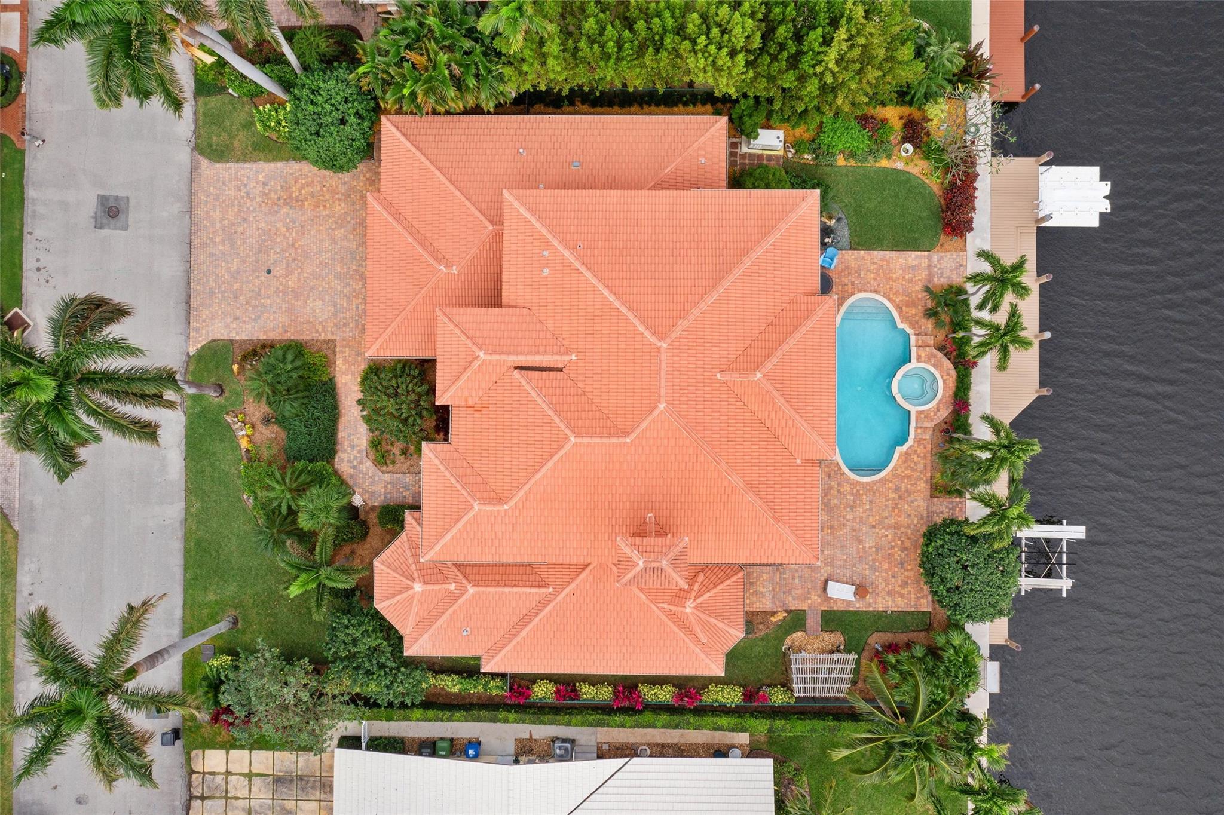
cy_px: 408
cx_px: 612
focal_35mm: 28
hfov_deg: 65.5
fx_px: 952
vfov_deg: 46.4
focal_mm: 10.26
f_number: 5.6
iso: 100
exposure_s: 1/400
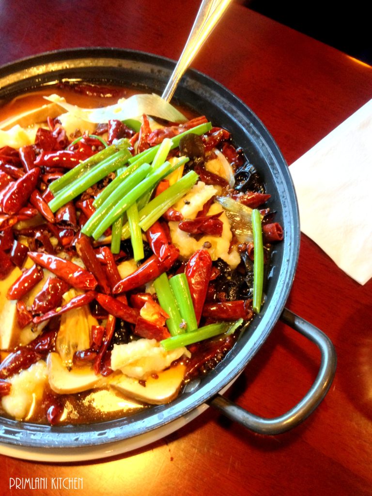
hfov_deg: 40.7
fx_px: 502
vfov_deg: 52.6
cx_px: 186
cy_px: 248
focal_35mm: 35
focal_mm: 4.28
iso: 200
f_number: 2.4
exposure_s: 1/20
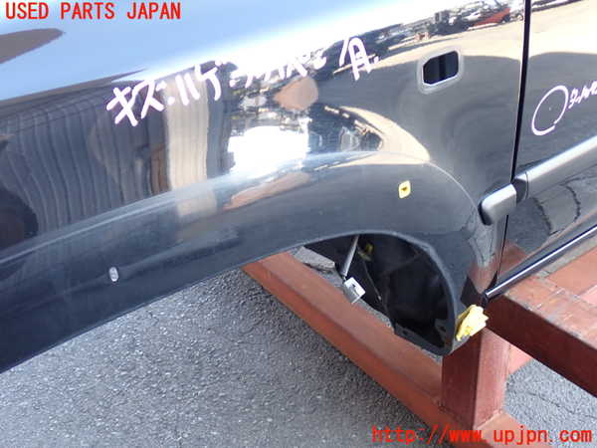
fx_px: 655
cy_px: 224
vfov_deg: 37.7
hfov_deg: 49.0
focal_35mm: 38
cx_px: 298
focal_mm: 6.83
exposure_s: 1/50
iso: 200
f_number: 2.7
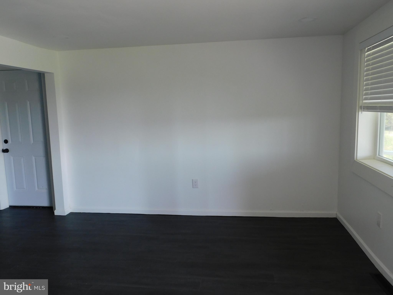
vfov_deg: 49.7
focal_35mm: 28
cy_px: 148
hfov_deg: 63.4
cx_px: 196
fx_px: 318
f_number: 3.2
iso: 125
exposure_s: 1/50
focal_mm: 4.9
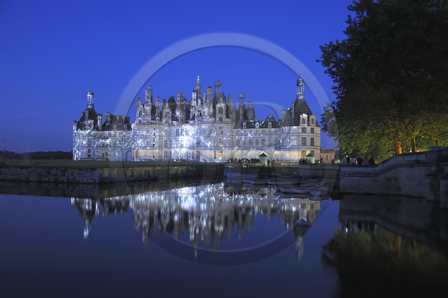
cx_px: 224
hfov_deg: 58.8
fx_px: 398
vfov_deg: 41.0
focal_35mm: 32
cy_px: 149
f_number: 5.6
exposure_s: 15
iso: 800
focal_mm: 32
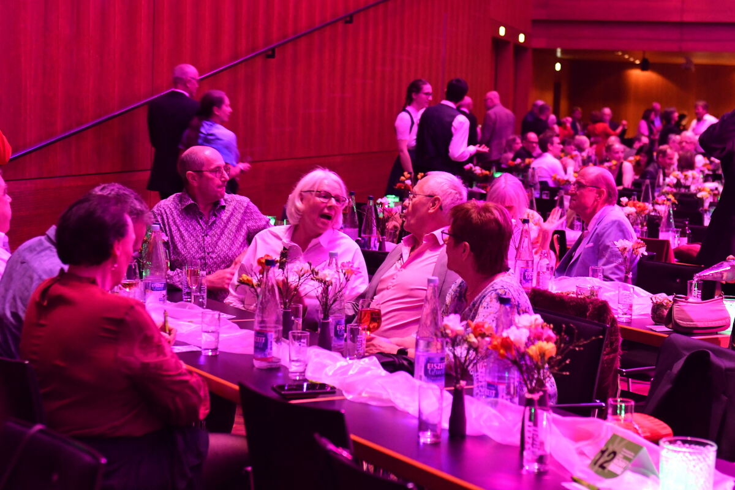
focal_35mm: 72
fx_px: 1470
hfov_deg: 28.1
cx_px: 368
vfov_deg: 18.9
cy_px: 245
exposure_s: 1/25
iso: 2500
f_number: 2.8
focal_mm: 48
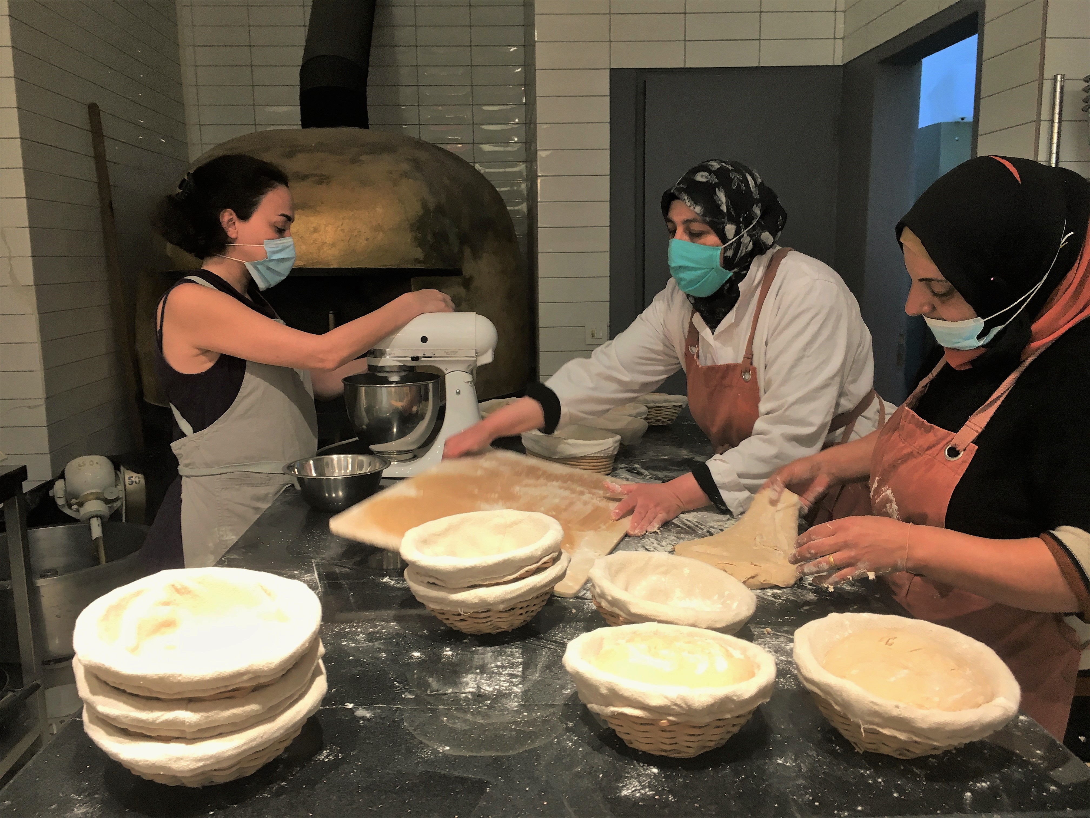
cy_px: 409
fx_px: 913
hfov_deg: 61.7
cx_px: 545
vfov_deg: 48.2
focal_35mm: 29
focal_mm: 4.15
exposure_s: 1/33
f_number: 2.2
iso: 64
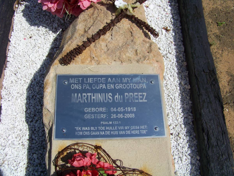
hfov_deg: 51.4
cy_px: 88
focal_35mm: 36
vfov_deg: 39.7
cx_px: 117
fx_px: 243
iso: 64
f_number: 4
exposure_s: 1/1000
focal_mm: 5.85
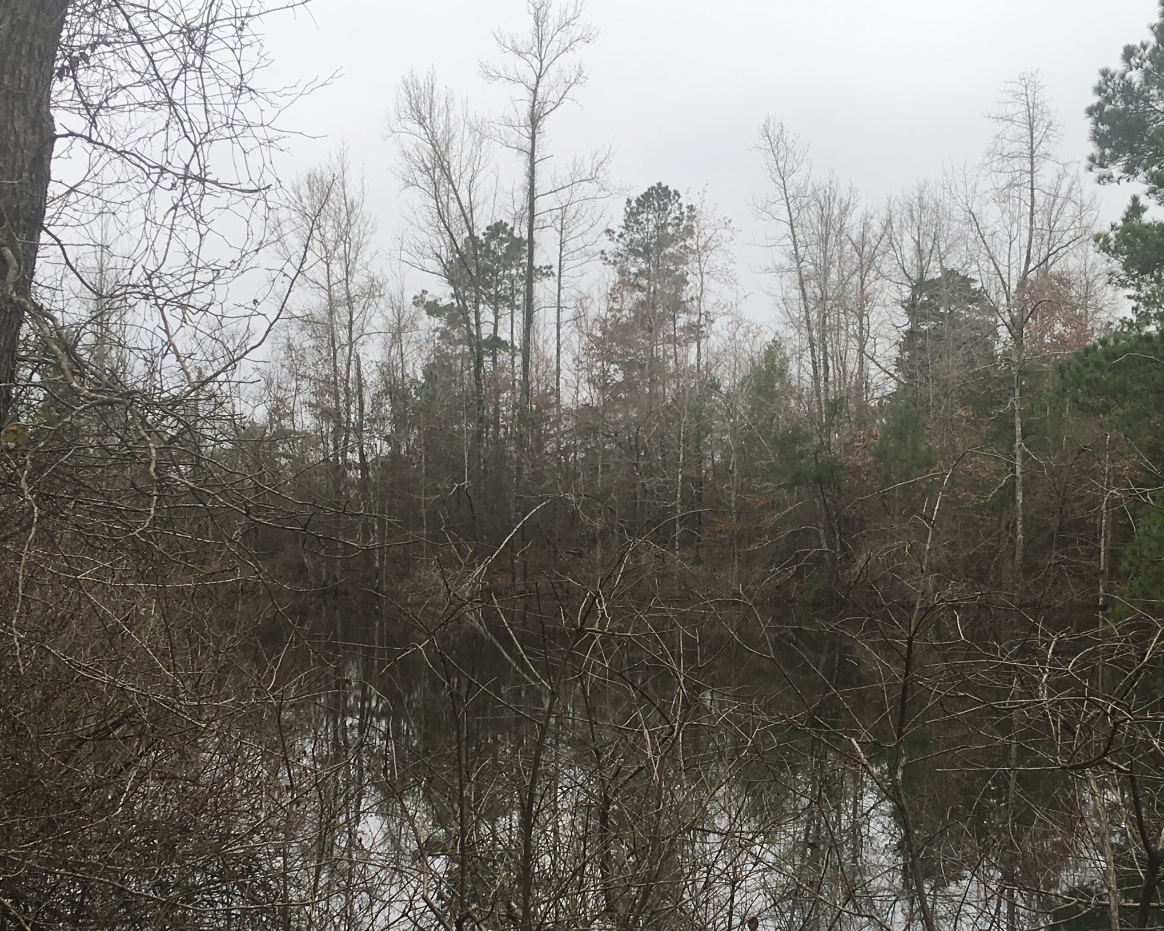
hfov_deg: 33.5
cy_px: 647
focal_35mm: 56
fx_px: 1929
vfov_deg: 26.9
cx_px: 672
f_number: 2.2
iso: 25
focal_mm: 4.15
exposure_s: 1/444
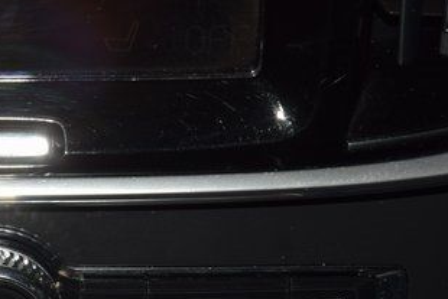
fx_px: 2702
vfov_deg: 6.3
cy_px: 274
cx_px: -10
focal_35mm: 217
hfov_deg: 9.4
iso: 100
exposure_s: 1/125
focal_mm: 70
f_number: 8
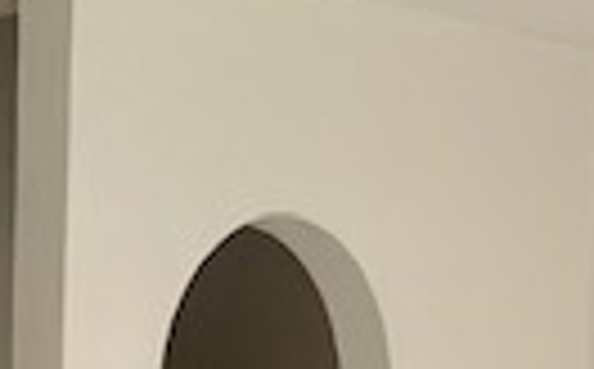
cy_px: 765
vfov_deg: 9.1
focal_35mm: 134
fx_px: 2166
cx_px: -184
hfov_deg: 14.9
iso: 50
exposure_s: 1/121
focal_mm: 4.25
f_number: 1.8
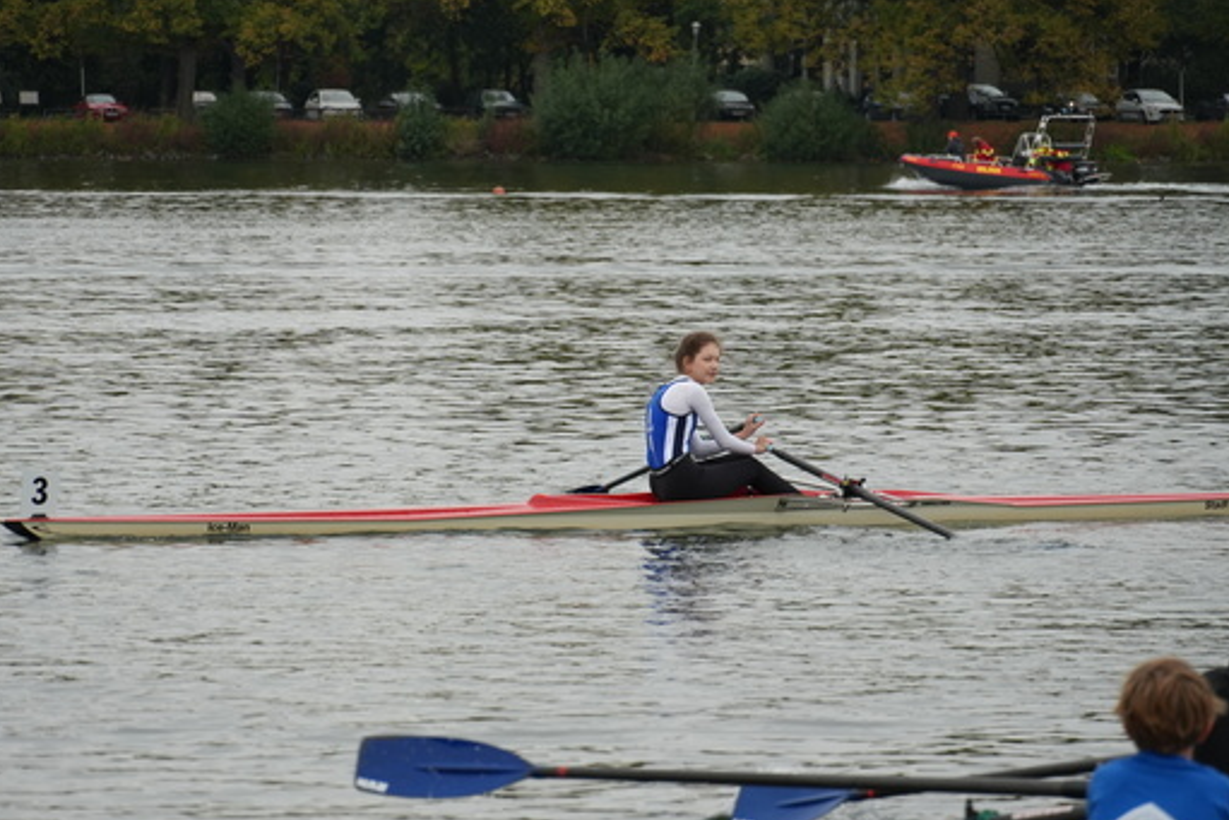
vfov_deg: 5.6
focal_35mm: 246
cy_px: 410
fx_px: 8387
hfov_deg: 8.4
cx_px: 652
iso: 400
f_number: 5.6
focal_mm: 135
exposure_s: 1/250
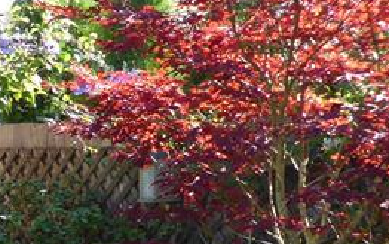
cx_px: -220
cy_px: 283
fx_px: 1188
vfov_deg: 11.5
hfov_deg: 16.7
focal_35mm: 112
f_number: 3.4
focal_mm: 4.7
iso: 100
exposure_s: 1/125
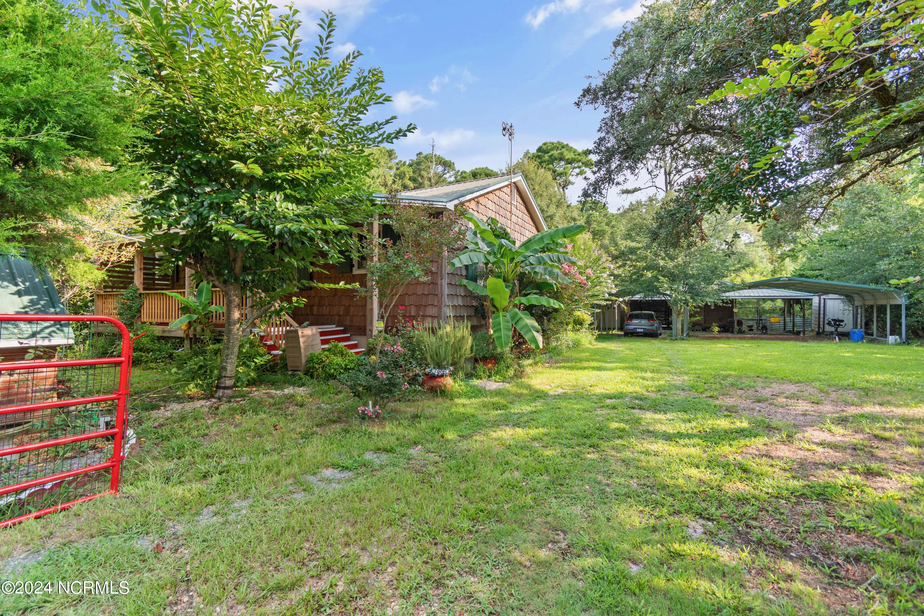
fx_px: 385
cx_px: 462
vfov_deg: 77.3
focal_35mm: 15
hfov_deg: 100.4
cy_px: 308
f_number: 4.5
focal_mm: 10
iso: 100
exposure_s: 1/40
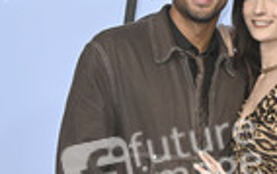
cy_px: 264
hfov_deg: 18.4
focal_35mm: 112
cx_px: 218
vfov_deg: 11.2
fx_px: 846
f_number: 6.3
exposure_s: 1/320
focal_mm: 39
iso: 1600
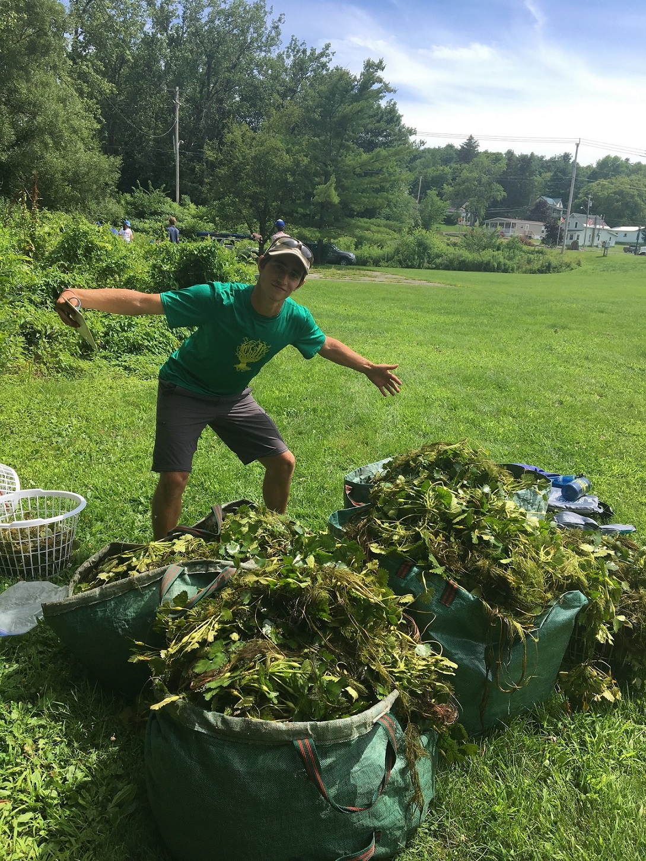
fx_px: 722
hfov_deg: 48.2
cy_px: 430
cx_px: 323
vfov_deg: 61.7
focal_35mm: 29
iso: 25
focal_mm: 4.15
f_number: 2.2
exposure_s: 1/950
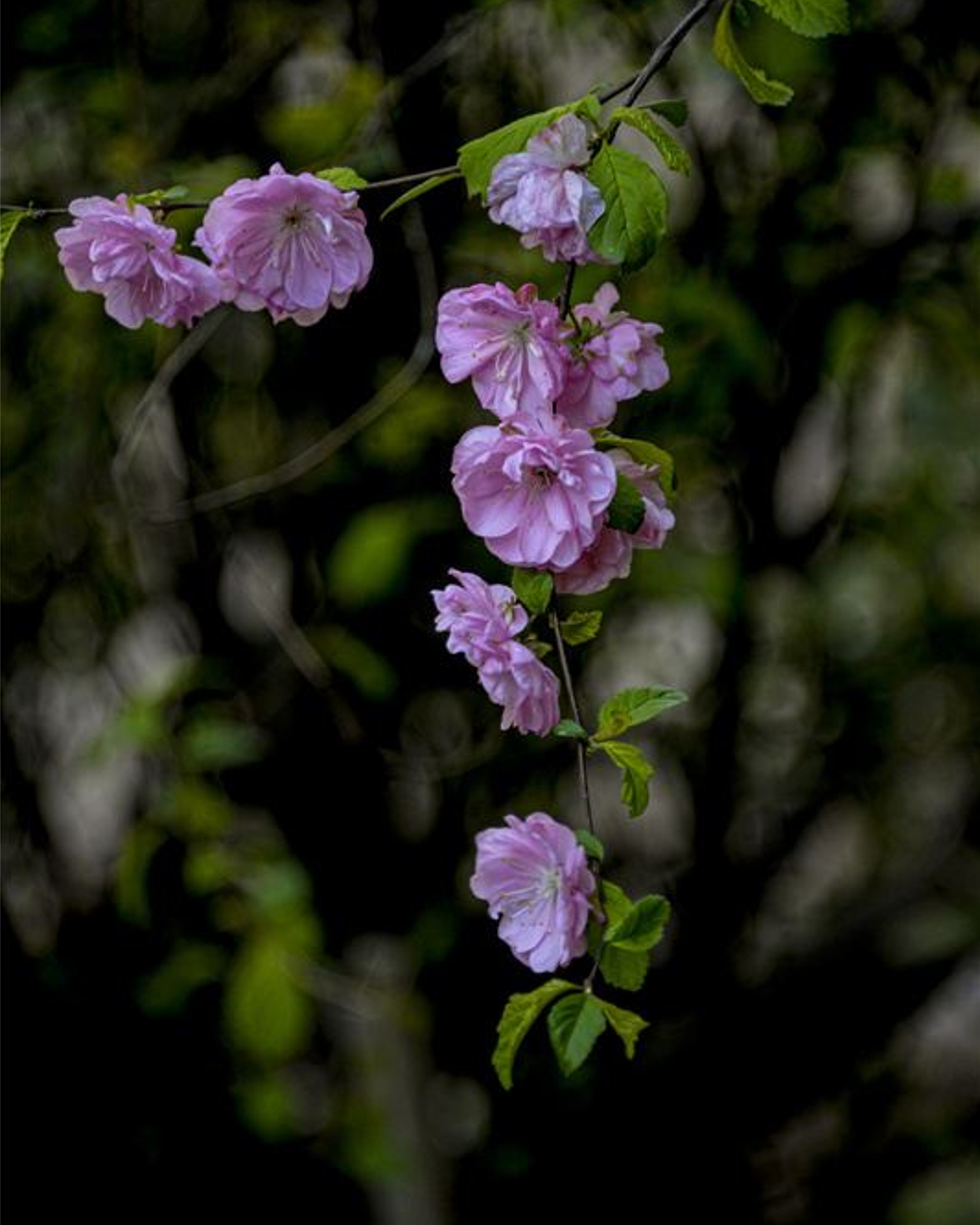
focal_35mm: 339
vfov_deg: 5.7
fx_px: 12291
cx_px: 490
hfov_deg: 4.6
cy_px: 623
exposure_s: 1/320
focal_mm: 300
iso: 1000
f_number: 5.6
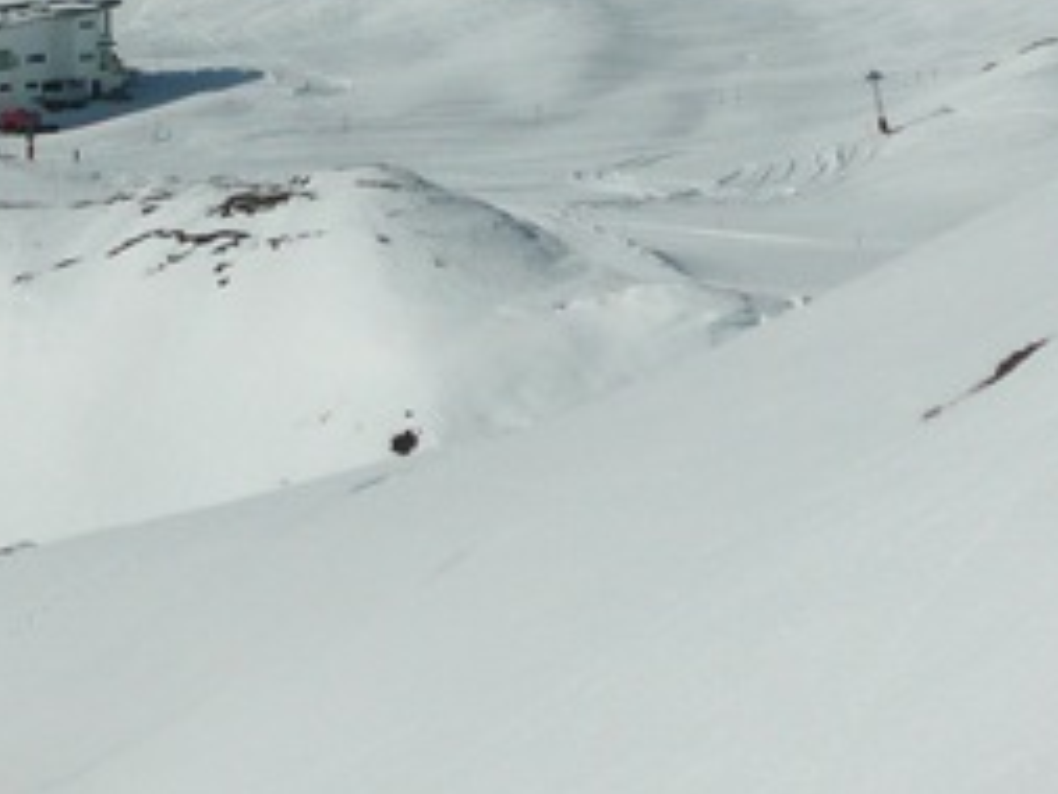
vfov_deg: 5.7
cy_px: -347
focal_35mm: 259
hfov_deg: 7.6
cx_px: -159
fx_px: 7920
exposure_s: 1/500
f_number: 13
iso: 100
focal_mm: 13.6
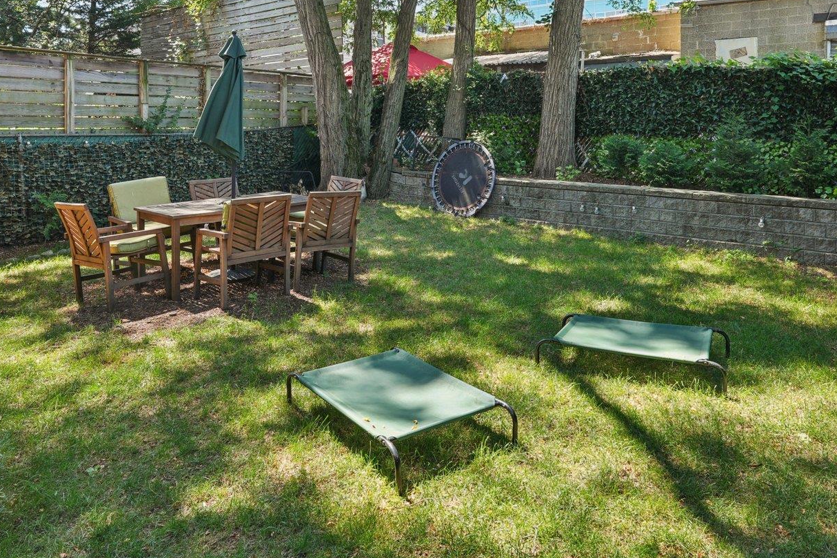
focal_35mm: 27
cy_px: 130
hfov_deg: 67.3
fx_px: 628
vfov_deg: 46.0
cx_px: 456
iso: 200
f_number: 9
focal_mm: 16
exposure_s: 1/30
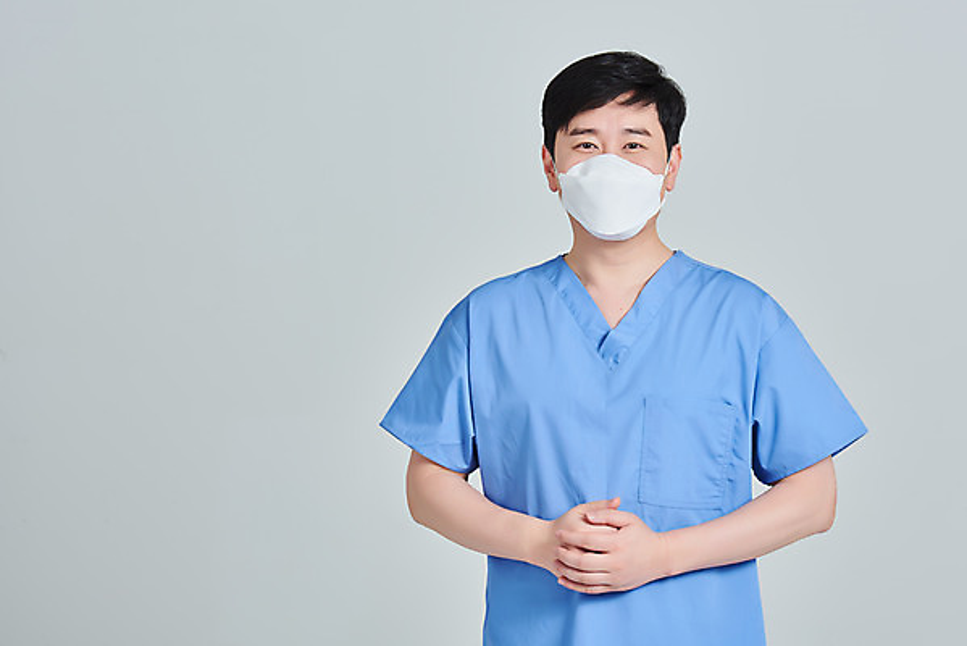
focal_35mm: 105
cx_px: 484
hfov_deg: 19.4
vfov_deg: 13.1
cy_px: 323
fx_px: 2822
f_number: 14
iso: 100
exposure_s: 1/125
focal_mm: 105
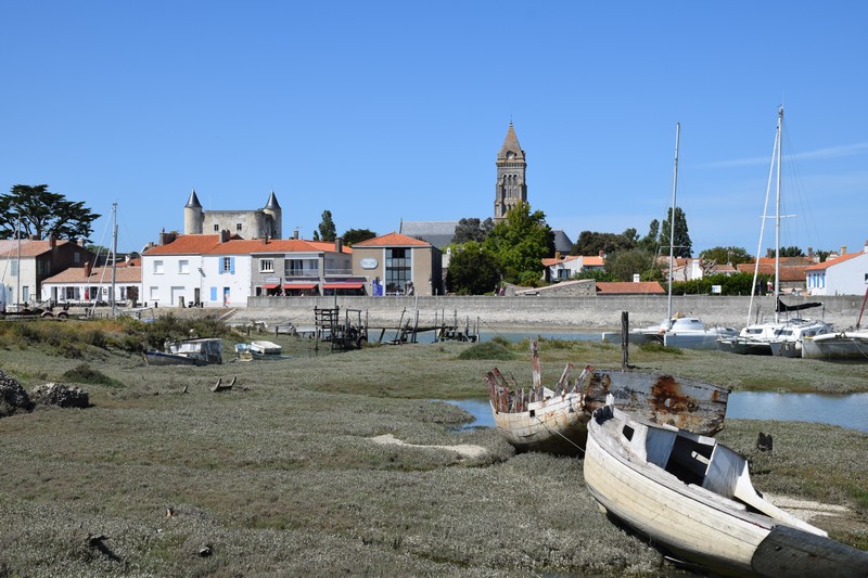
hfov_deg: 41.1
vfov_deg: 28.1
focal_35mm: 48
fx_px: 1157
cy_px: 289
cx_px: 434
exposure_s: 1/400
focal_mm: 32
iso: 200
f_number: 10
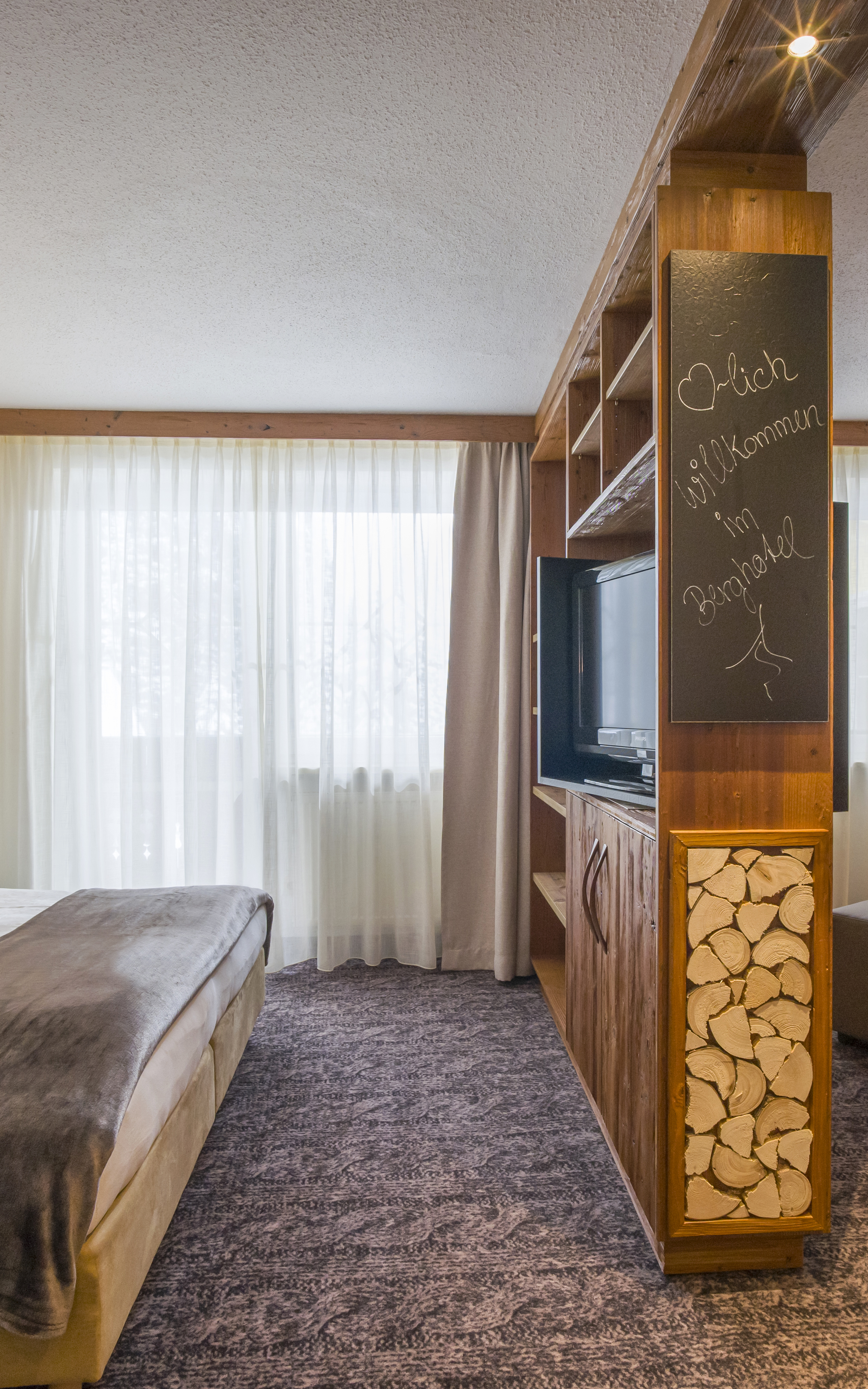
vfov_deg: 46.2
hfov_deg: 29.8
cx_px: 479
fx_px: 1627
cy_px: 695
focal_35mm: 43
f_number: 16
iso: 400
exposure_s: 1/25
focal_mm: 28
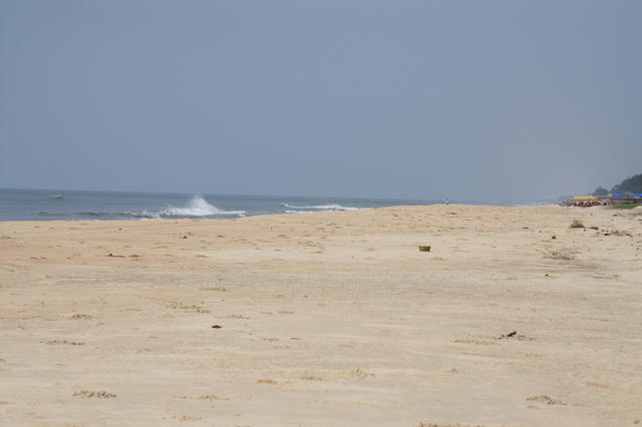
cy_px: 214
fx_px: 2674
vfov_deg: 9.1
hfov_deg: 13.7
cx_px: 321
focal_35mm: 150
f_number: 10
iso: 200
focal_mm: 100
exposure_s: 1/1000
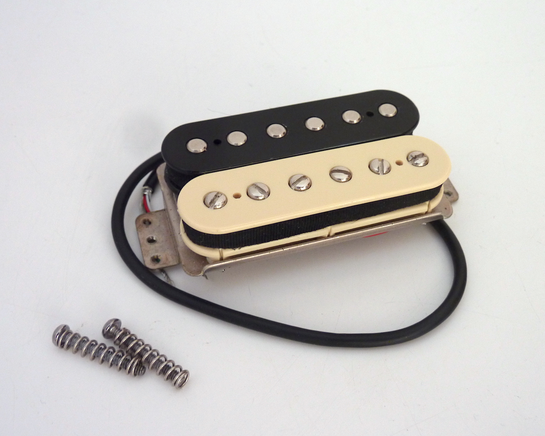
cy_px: 219
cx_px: 292
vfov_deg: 38.2
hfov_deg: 46.8
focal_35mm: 39
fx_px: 629
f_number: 3.6
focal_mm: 6.1
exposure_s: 1/20
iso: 200
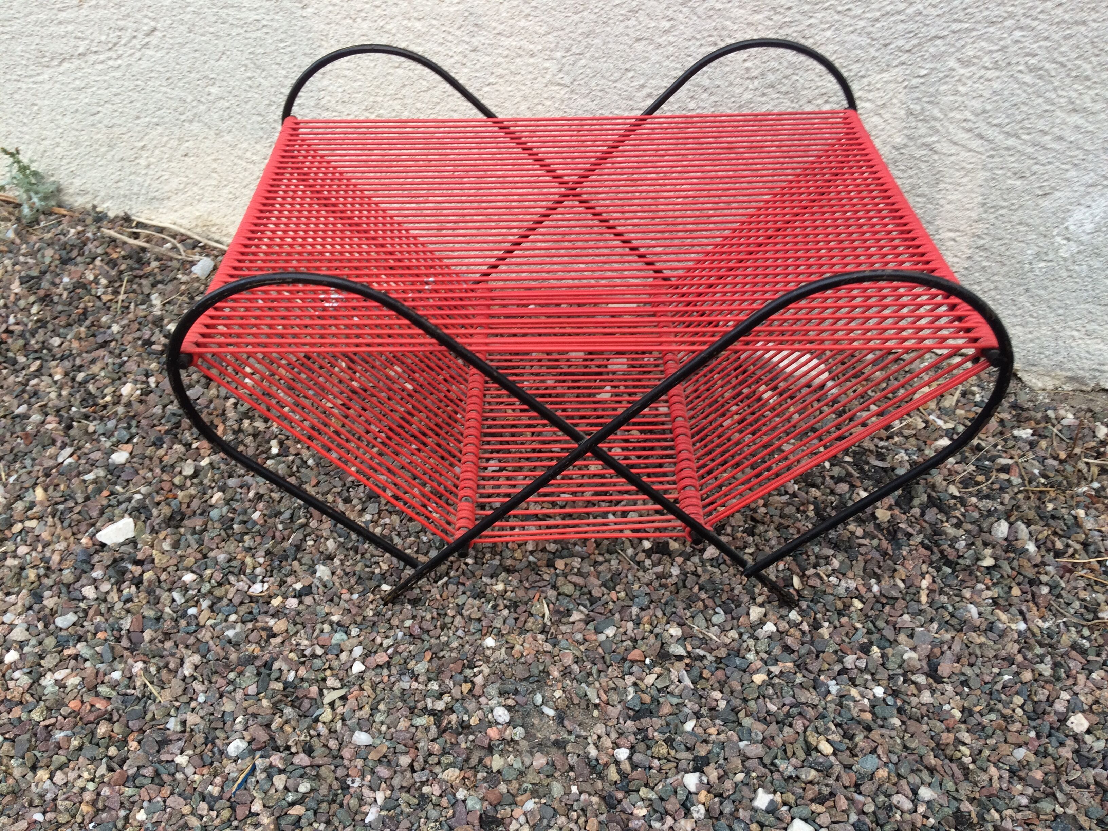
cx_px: 554
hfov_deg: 61.7
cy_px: 416
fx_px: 928
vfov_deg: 48.2
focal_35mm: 29
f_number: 2.2
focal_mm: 4.15
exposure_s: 1/100
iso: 32
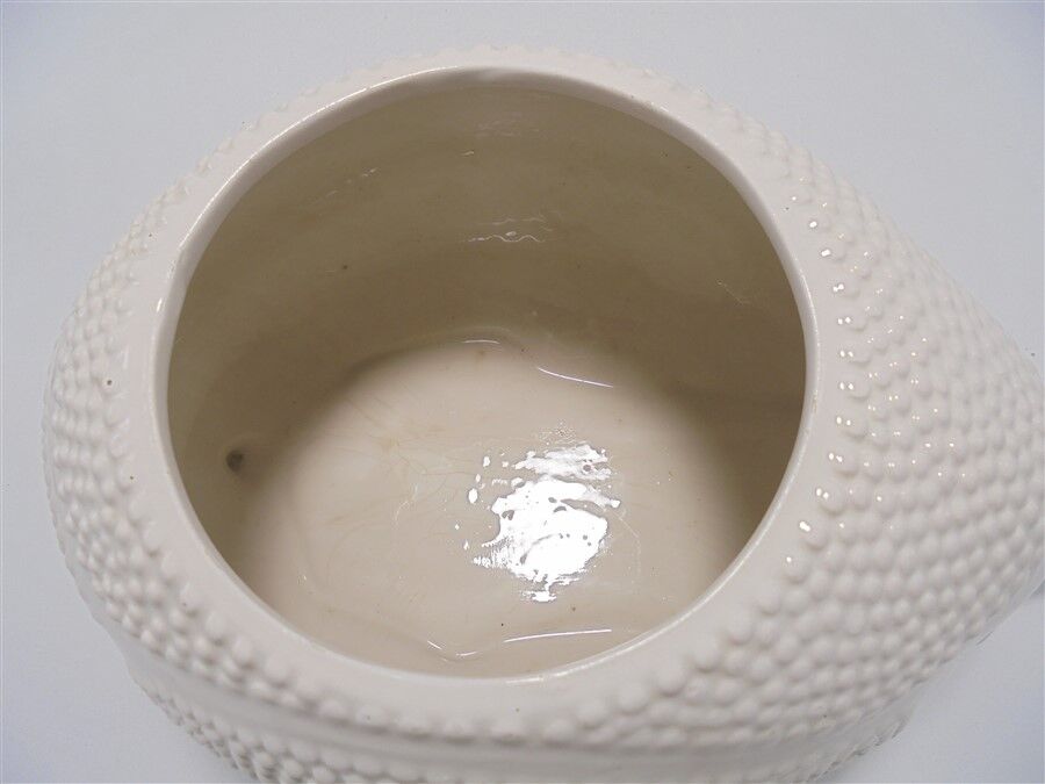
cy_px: 392
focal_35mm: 26
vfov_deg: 53.1
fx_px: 785
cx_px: 522
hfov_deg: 67.3
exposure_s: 1/80
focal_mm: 4.6
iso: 100
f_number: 3.5
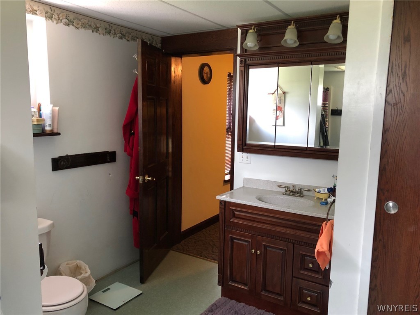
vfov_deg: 49.7
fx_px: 340
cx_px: 210
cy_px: 158
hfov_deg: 63.4
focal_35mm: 28
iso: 100
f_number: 1.8
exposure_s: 1/13
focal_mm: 3.99
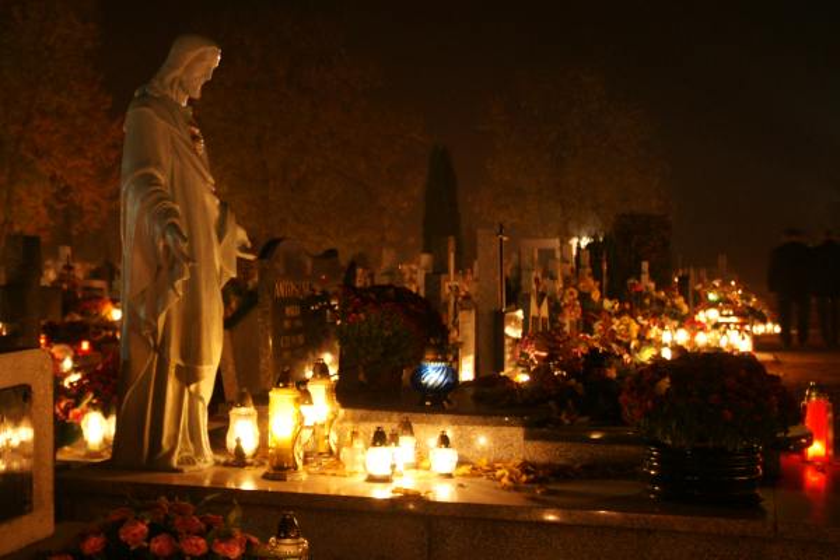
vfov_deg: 36.9
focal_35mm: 36
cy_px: 280
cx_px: 420
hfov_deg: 53.1
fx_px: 840
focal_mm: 24
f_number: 2.8
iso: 800
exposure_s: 1/1.67
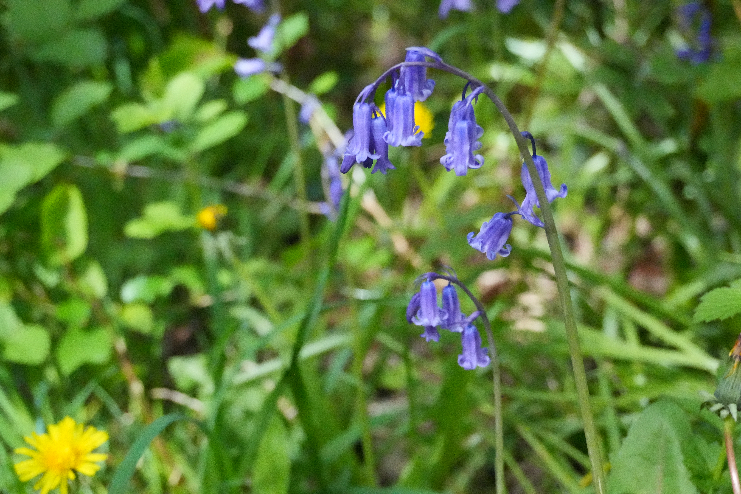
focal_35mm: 62
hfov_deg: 32.6
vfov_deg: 22.1
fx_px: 1266
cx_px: 370
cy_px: 247
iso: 16000
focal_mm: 41
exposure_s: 1/8000
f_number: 5.6
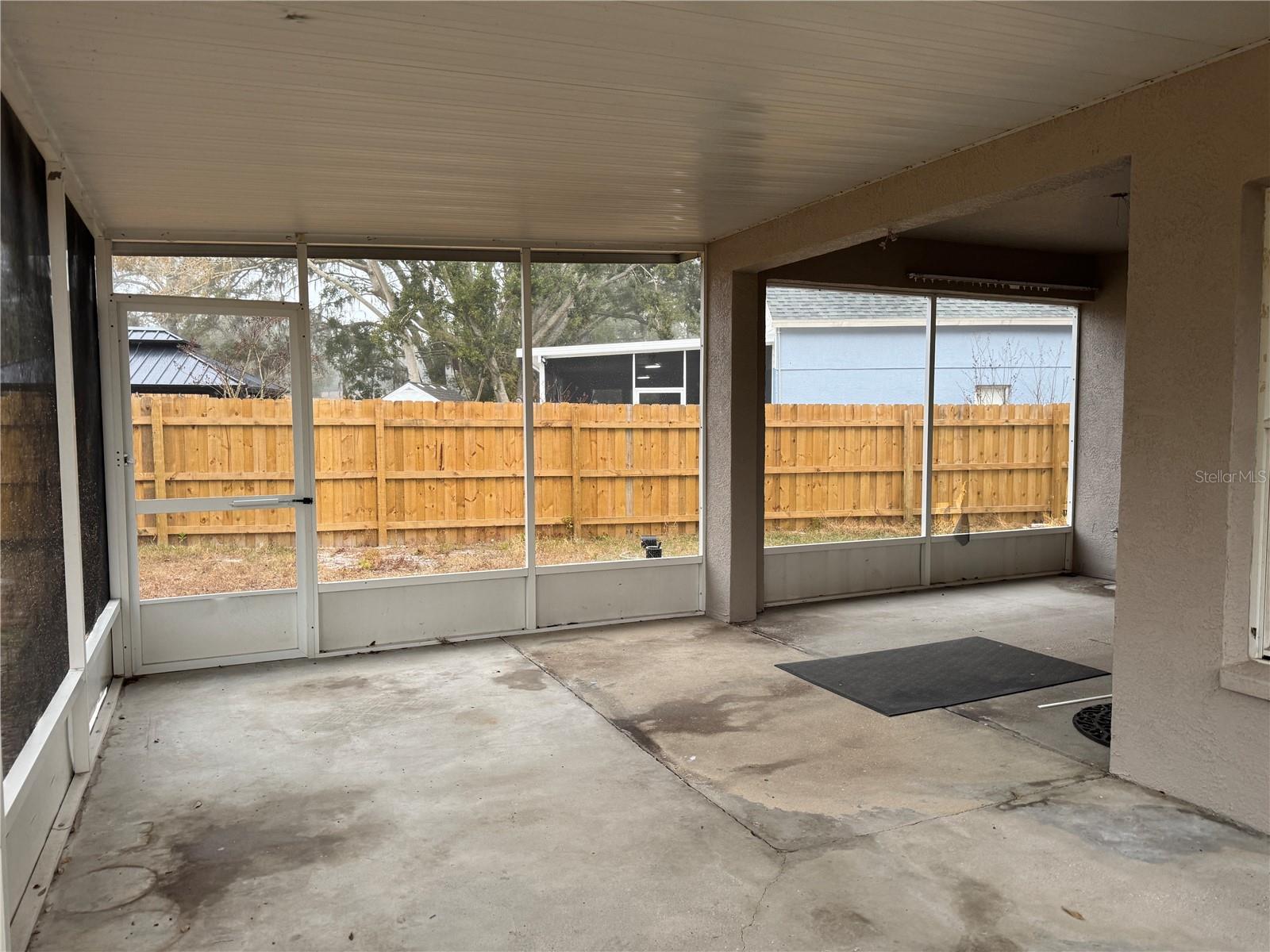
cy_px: 476
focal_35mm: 24
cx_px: 635
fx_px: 881
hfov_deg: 71.6
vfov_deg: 56.8
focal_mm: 6.76
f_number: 1.78
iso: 160
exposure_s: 1/121
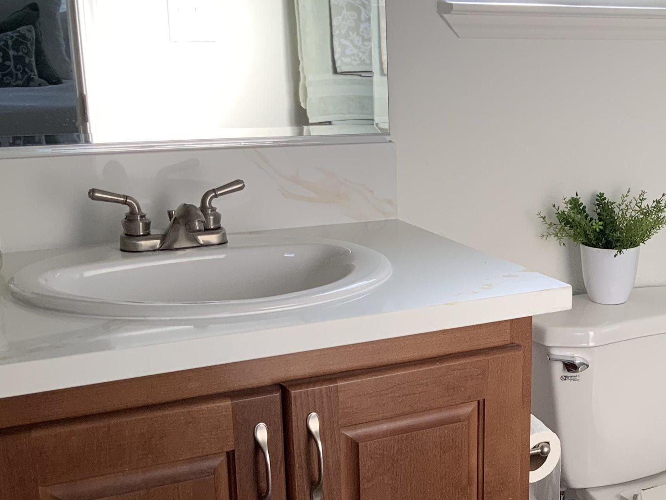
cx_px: 626
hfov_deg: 30.0
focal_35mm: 61
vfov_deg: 23.7
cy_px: 383
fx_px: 1174
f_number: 1.8
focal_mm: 3
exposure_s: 1/120
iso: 40
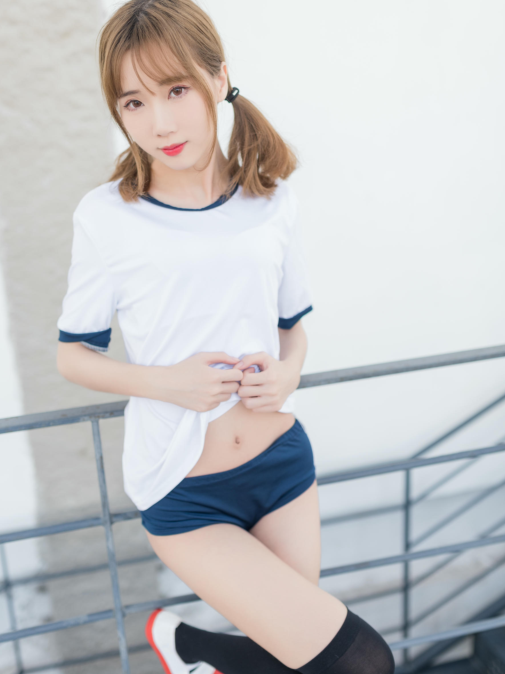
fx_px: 836
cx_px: 234
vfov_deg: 43.9
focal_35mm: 43
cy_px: 339
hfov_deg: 33.6
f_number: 2
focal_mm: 35
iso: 100
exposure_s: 1/320
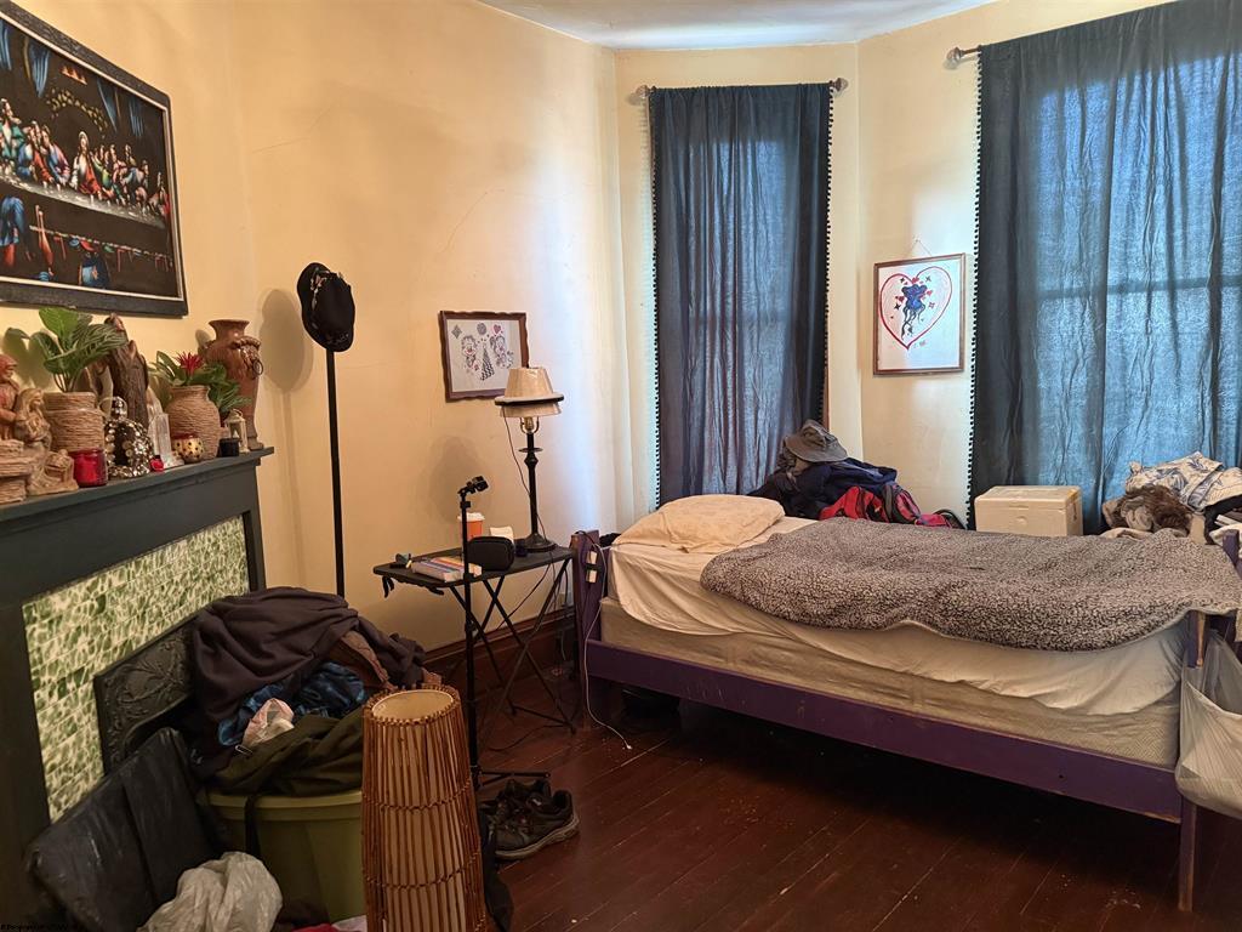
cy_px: 466
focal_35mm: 24
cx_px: 621
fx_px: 861
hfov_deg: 71.6
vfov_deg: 56.8
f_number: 1.78
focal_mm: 6.76
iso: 640
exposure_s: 1/40
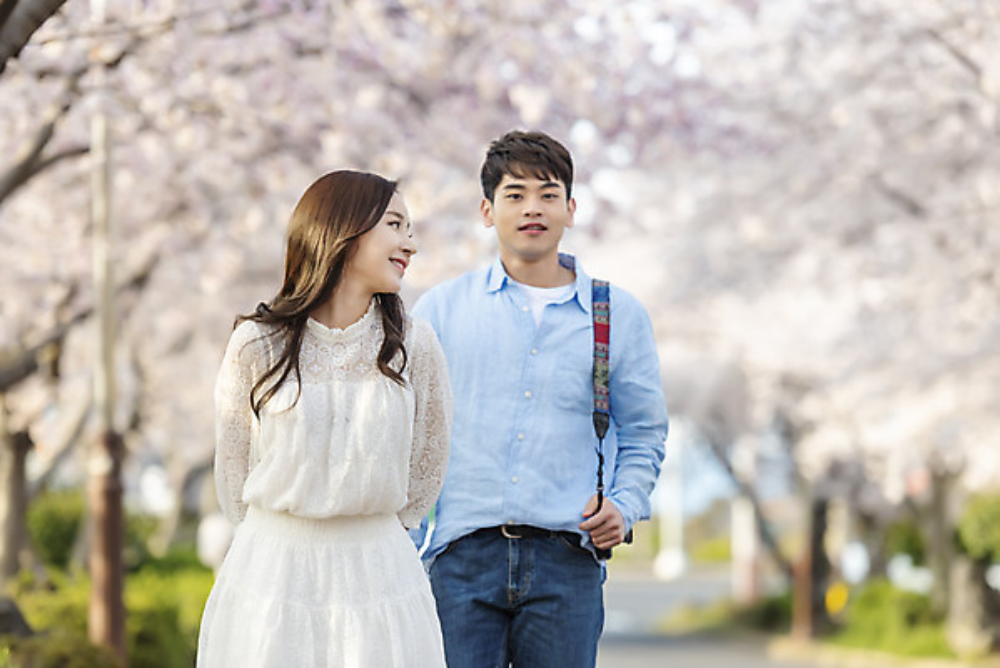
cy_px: 334
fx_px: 4030
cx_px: 500
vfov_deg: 9.5
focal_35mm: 145
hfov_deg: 14.1
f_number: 2.8
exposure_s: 1/320
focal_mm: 145
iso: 100
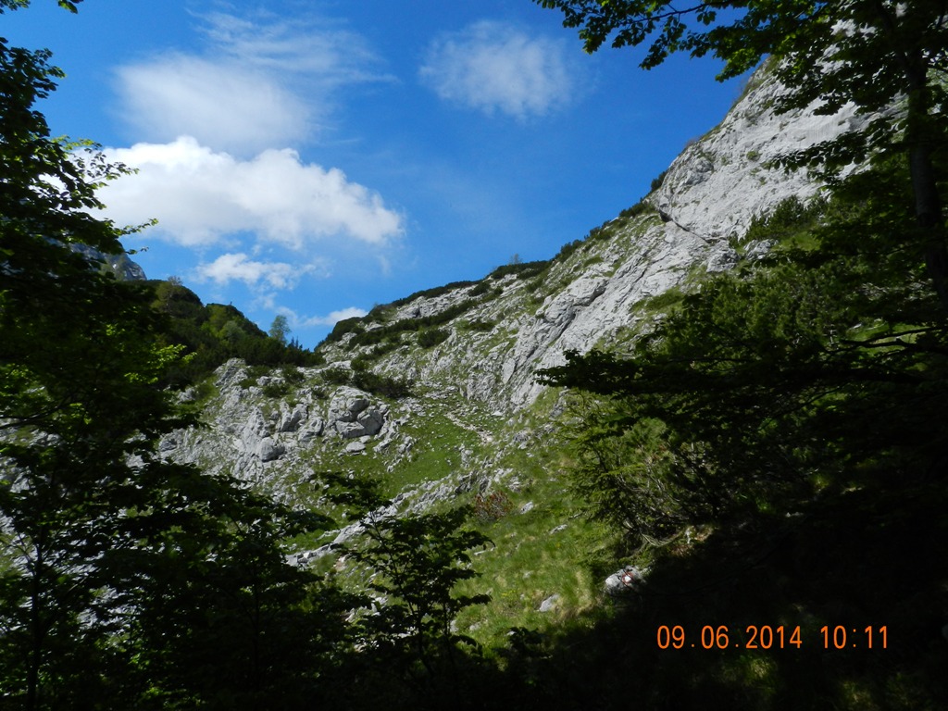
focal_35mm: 23
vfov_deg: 58.9
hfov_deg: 73.9
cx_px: 474
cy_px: 356
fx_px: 630
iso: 160
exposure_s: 1/800
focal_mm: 4
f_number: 5
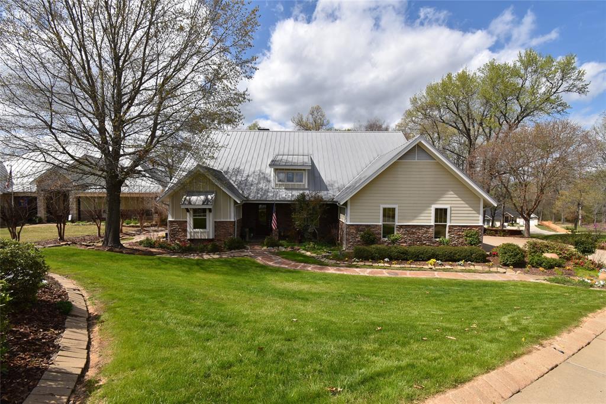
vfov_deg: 77.3
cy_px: 202
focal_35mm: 15
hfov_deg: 100.4
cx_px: 303
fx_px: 252
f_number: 10
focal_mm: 10
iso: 200
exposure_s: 1/400
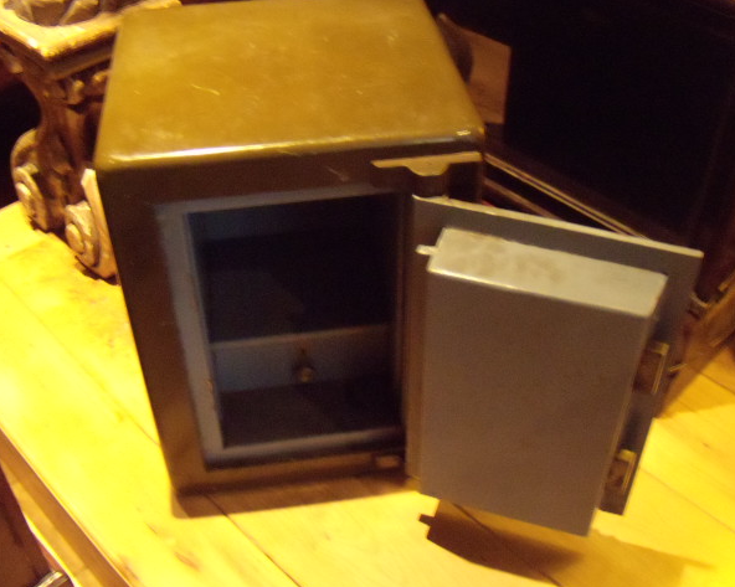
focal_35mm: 38
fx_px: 826
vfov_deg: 39.1
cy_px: 294
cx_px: 363
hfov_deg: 48.0
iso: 800
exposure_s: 1/4
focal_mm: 6.4
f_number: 3.6
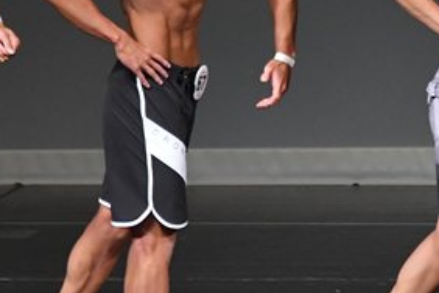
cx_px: 392
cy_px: 95
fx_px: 10047
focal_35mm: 824
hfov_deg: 2.5
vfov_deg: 1.7
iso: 4000
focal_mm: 200
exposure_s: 1/400
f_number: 5.6
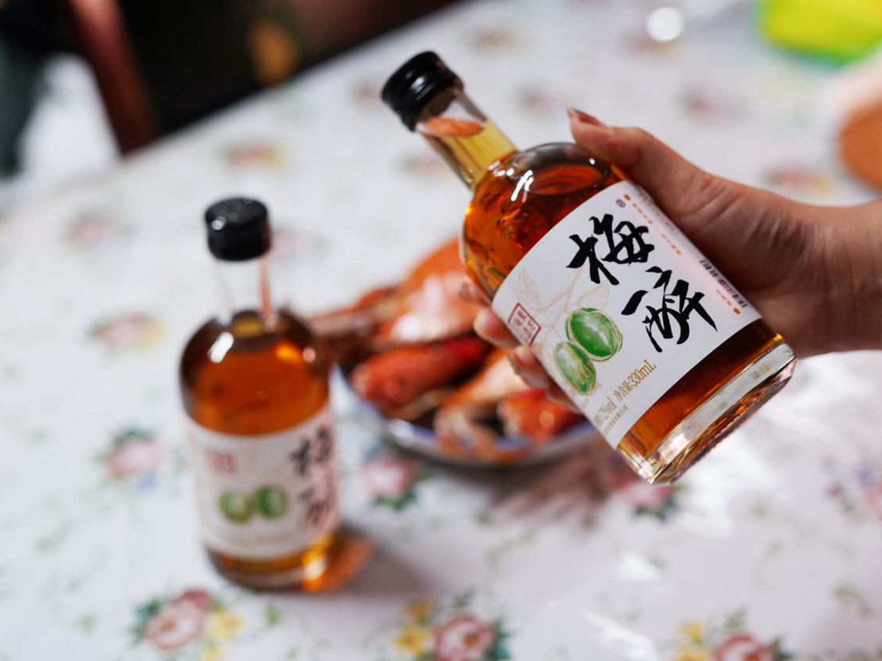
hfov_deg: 34.9
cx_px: 426
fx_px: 1401
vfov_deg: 26.6
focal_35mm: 55
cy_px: 329
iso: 640
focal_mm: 50
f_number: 2.5
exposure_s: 1/80
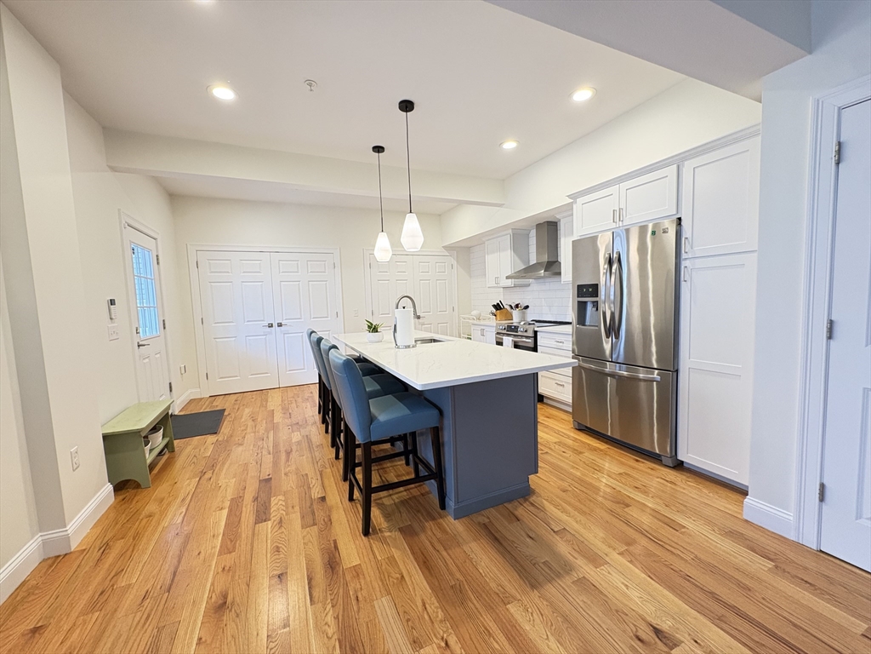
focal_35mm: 14
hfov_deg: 102.1
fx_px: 352
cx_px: 436
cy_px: 327
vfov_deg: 85.7
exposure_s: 1/60
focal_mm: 2.22
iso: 400
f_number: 2.2
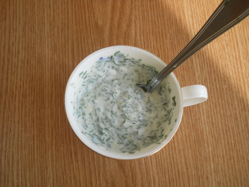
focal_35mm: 41
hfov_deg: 45.8
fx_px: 295
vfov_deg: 35.1
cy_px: 94
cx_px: 124
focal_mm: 6.72
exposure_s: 1/100
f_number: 3.1
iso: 80
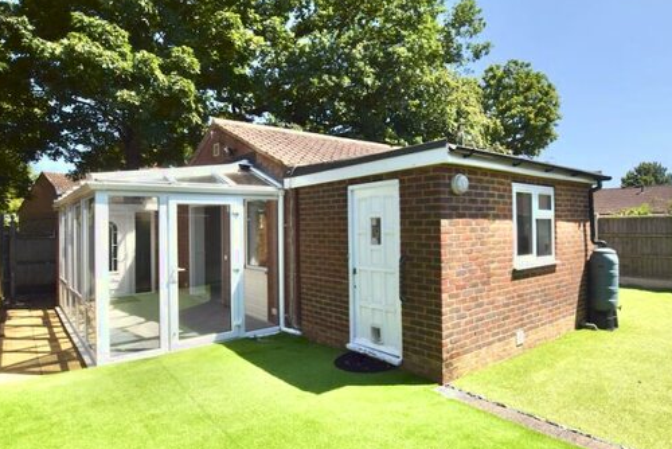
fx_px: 392
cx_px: 359
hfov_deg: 81.1
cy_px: 211
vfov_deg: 59.5
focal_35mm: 21
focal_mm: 10
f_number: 9
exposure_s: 1/200
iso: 100
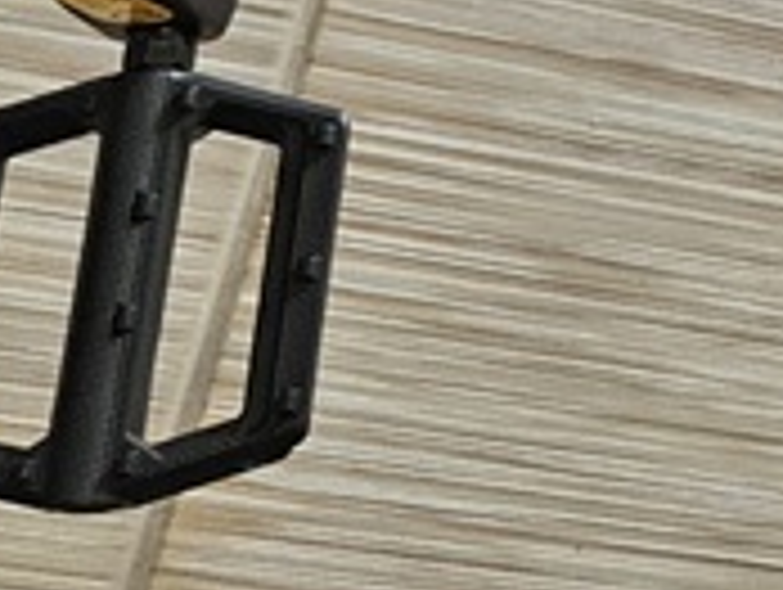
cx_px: 1534
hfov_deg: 13.1
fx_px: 2990
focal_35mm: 132
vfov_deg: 9.8
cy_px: -887
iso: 250
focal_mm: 5.4
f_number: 1.8
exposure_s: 1/100
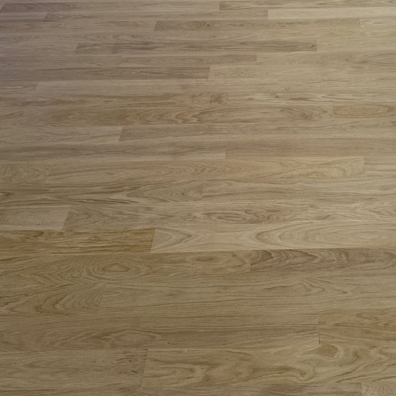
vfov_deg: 37.5
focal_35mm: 44
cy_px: 102
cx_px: 290
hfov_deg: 37.5
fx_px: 569
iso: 200
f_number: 1.78
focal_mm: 6.76
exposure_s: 1/61
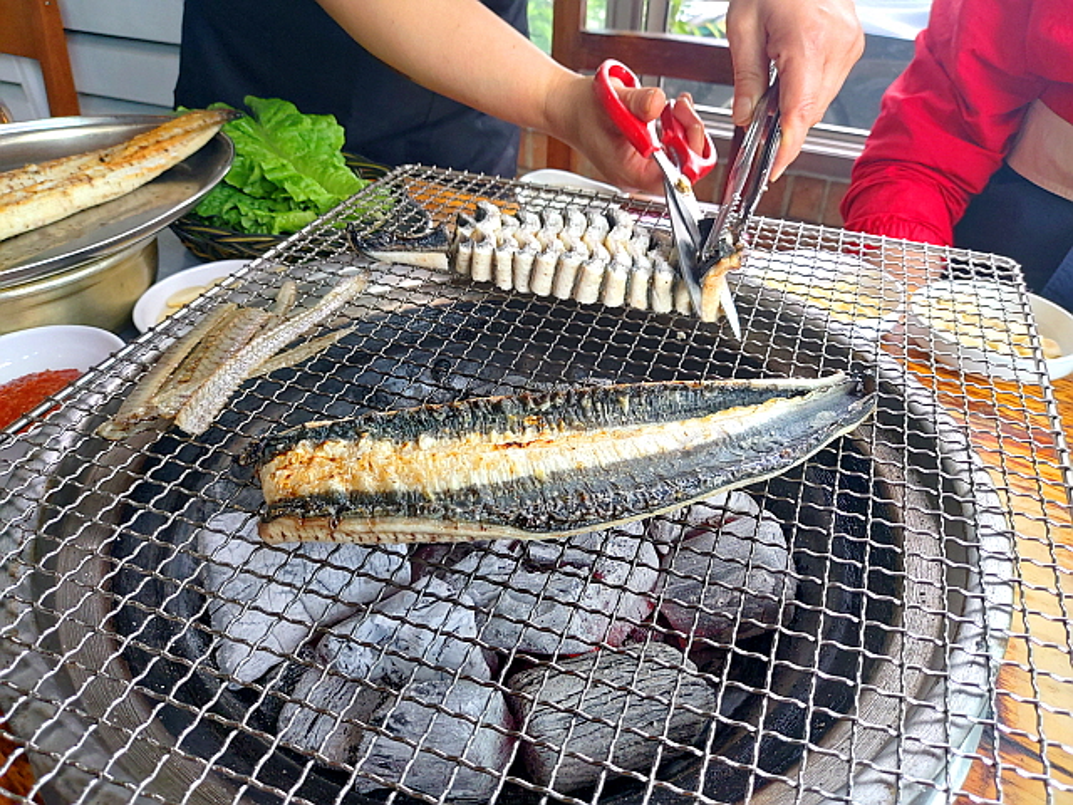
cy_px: 402
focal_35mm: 25
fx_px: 775
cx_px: 536
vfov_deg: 54.9
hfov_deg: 69.4
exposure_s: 1/50
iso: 64
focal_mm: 4.58
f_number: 2
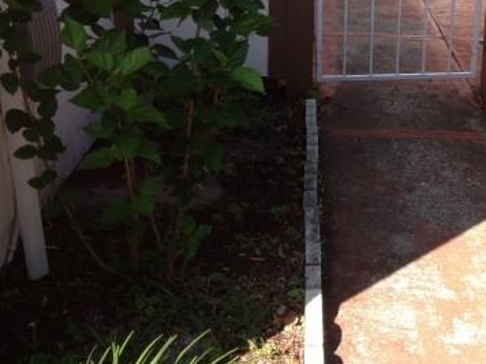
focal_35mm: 63
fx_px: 885
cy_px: 60
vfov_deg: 22.9
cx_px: 359
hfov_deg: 30.3
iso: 64
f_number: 2.4
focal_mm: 4.28
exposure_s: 1/606
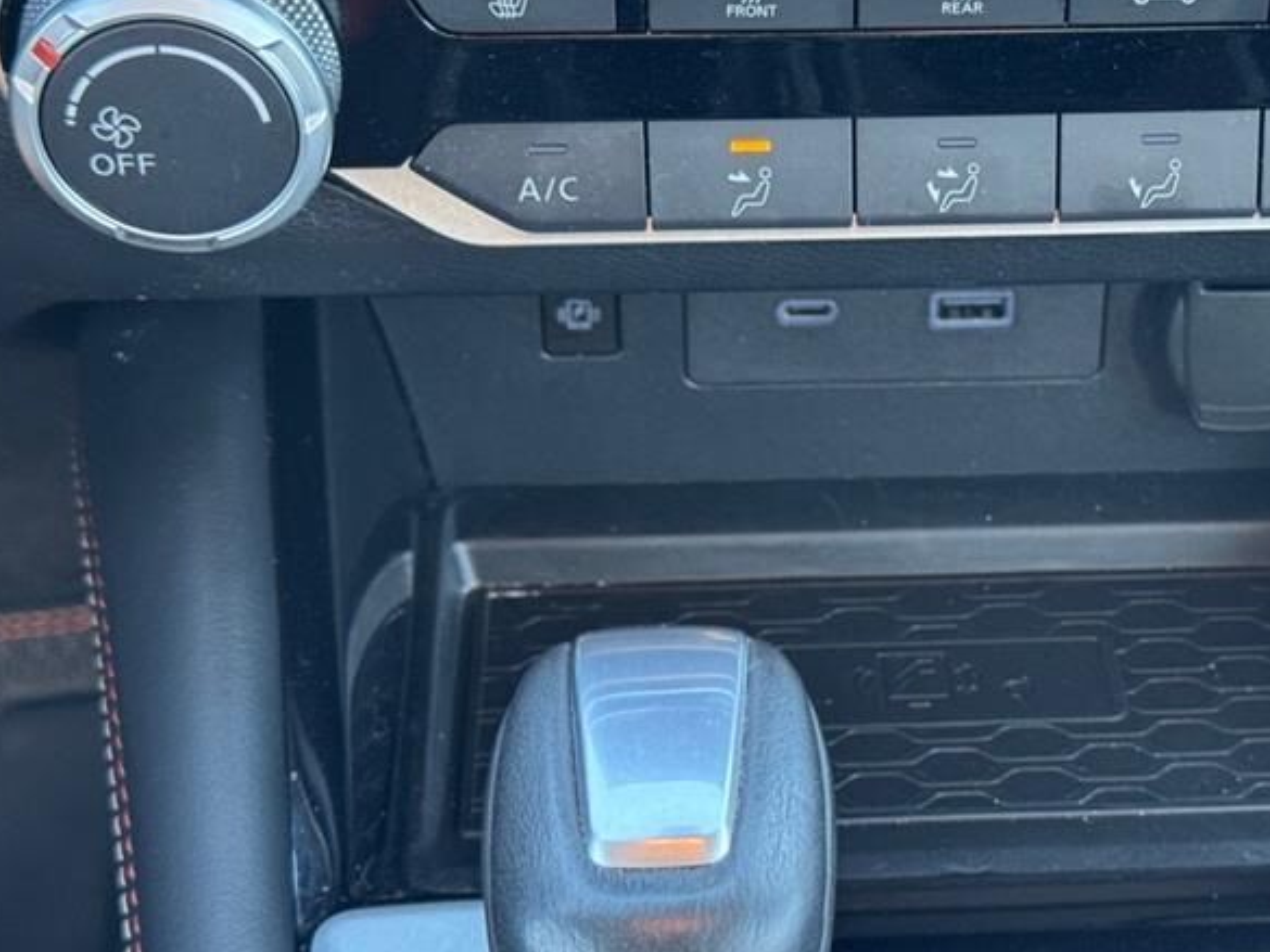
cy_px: 538
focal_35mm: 84
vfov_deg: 17.6
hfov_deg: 23.0
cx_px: 992
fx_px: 3082
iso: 250
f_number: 1.78
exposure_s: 1/60
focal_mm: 6.76
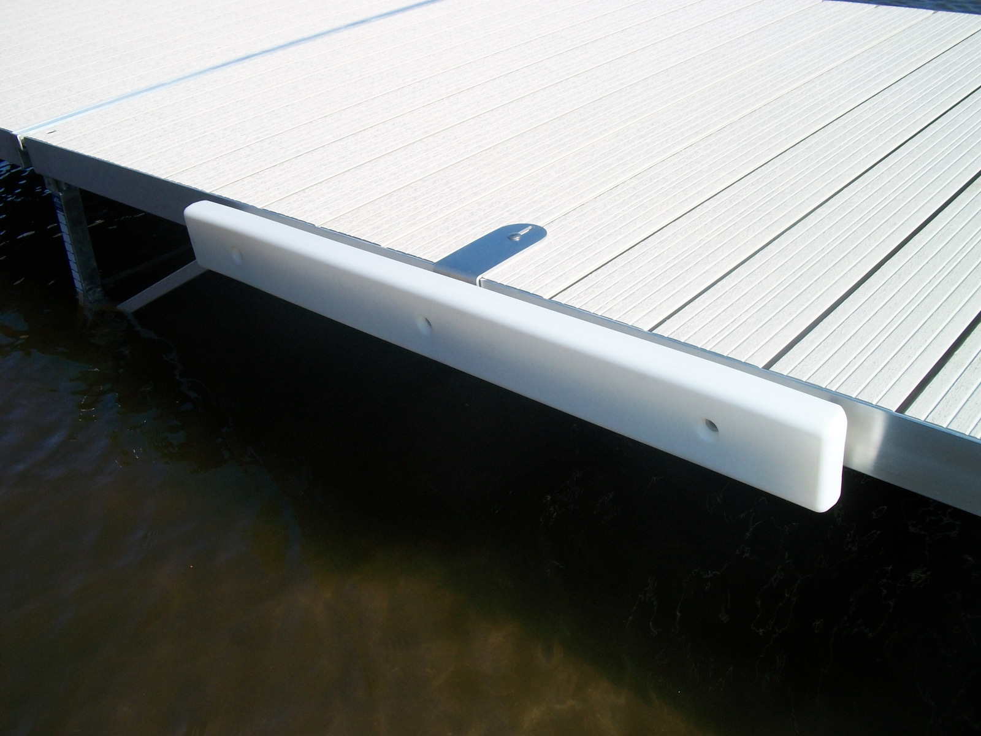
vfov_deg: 44.2
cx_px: 490
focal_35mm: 32
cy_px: 368
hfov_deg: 56.8
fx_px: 907
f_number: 5.5
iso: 80
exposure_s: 1/400
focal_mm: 5.7
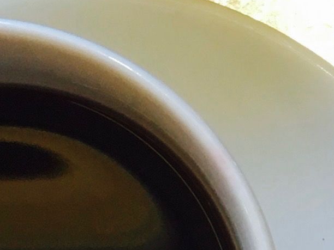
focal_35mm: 191
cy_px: 111
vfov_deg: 7.8
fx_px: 1843
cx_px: 541
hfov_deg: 10.0
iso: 50
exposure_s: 1/33
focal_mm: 4.15
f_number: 2.2
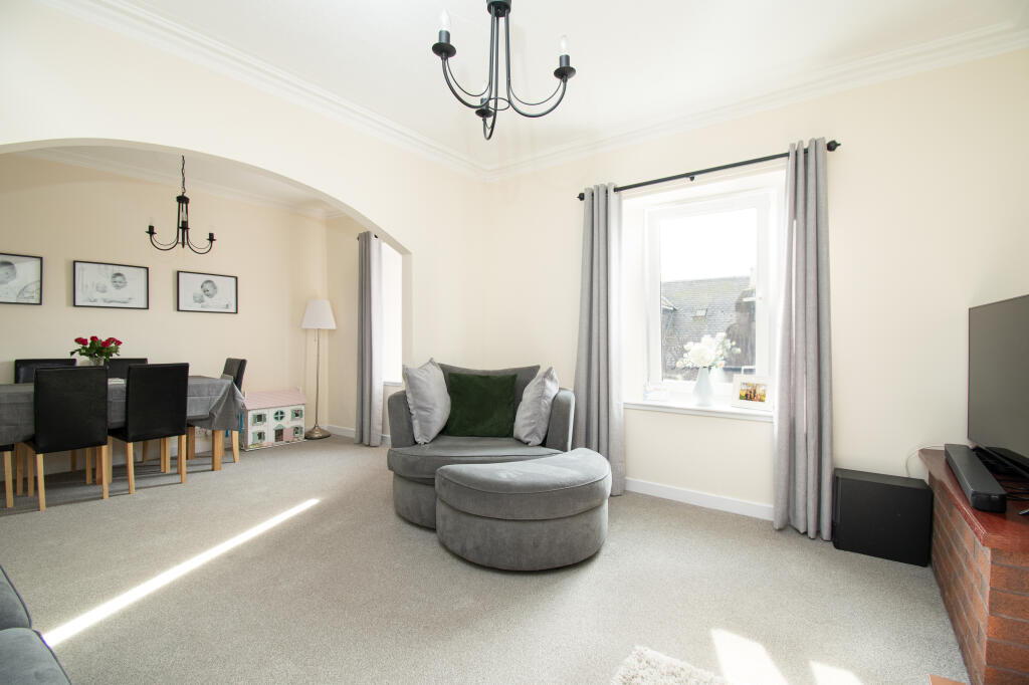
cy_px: 342
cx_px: 514
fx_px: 429
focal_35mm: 15
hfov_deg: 100.4
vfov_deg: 77.3
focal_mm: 10
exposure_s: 1/15
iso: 320
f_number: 8
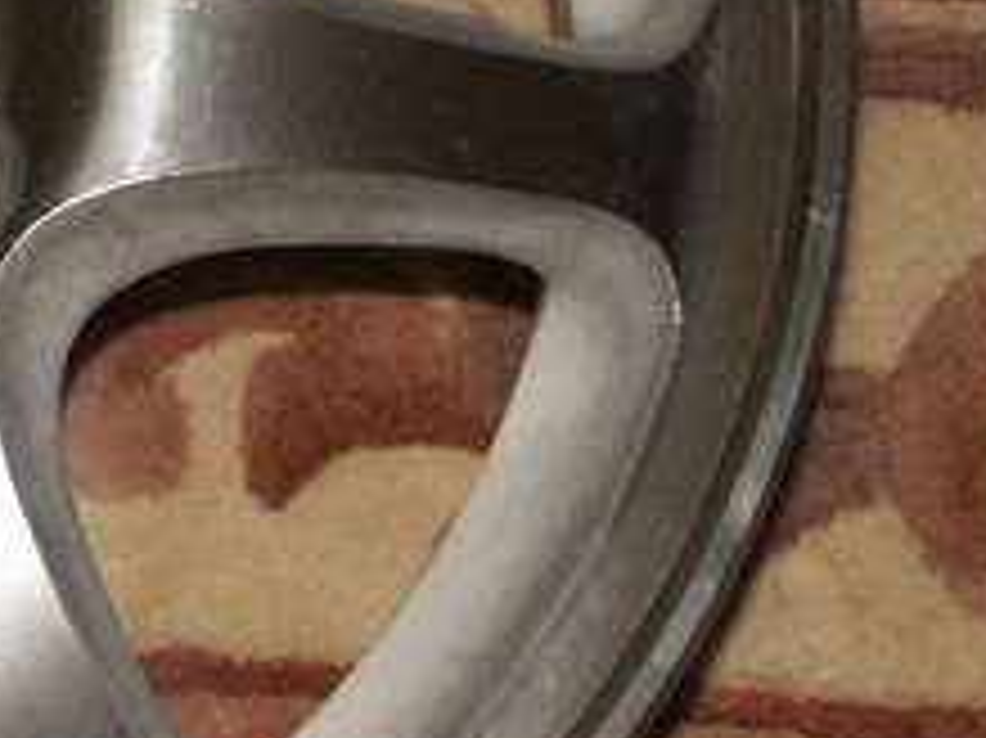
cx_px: -396
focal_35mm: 234
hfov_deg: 8.3
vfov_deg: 6.3
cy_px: 140
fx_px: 6662
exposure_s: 1/60
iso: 200
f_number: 3.5
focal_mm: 16.02
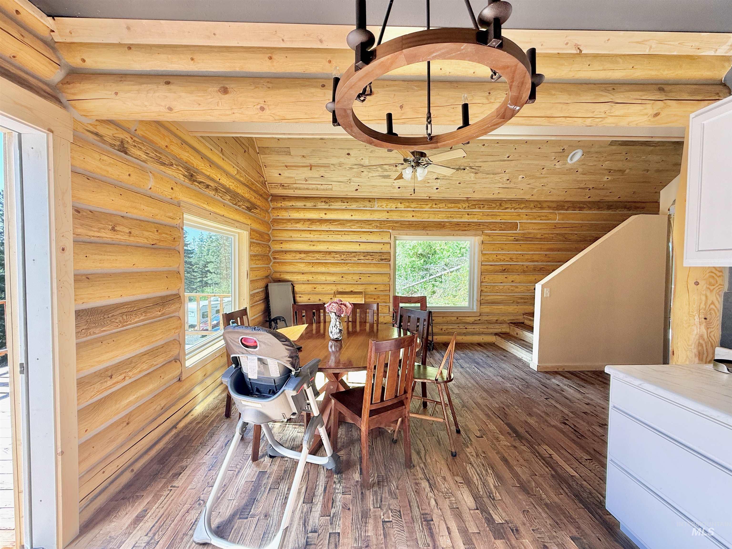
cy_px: 274
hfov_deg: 102.1
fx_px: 296
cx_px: 366
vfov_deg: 85.7
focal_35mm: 14
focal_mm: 2.22
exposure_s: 1/99
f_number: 2.2
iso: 64
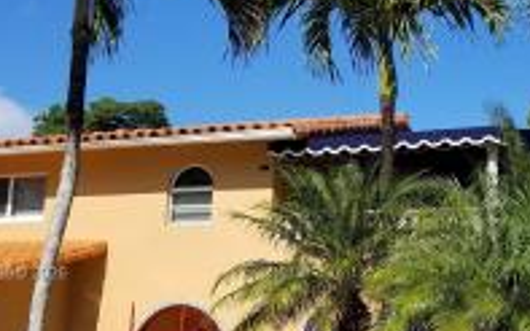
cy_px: 274
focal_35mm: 56
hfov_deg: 35.5
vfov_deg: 22.7
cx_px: 395
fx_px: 809
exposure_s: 1/2792
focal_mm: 4.25
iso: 50
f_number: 1.7
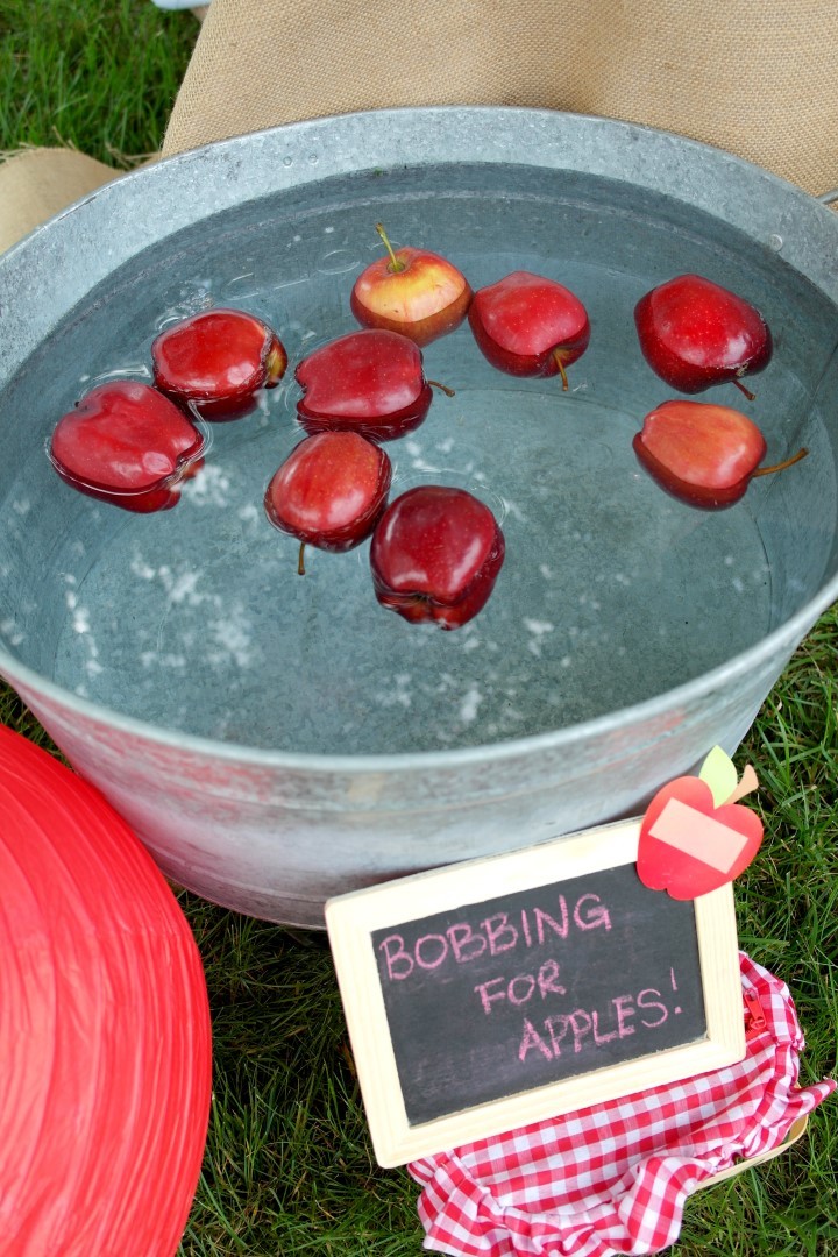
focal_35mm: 36
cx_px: 419
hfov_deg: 36.9
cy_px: 628
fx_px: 1257
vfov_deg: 53.1
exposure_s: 1/100
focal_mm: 24
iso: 100
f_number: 4.5
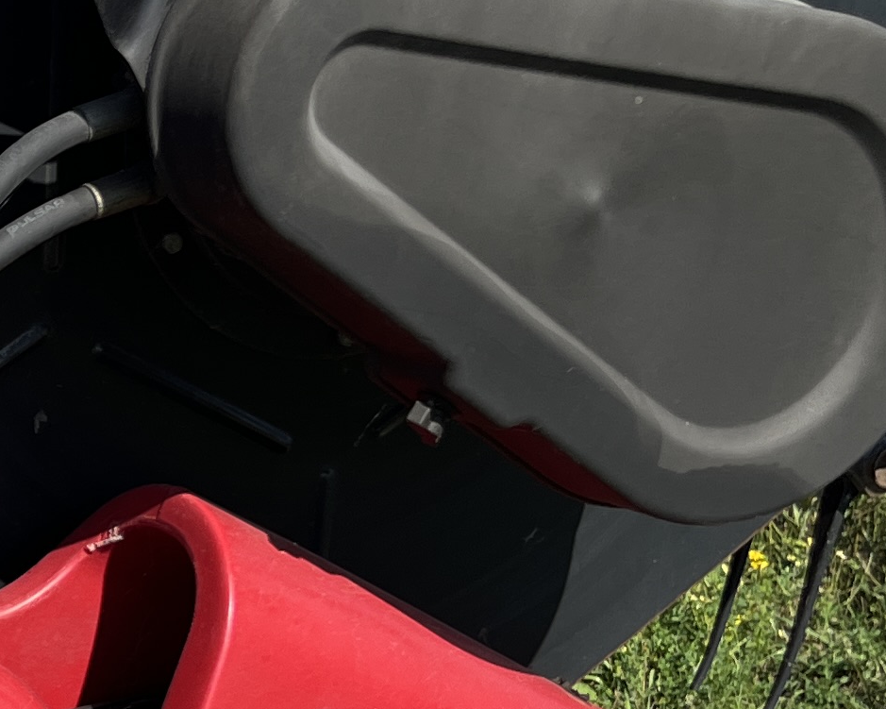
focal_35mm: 109
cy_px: 610
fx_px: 2858
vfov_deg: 14.0
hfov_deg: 15.8
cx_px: -530
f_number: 1.6
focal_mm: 5.1
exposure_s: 1/2137
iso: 50
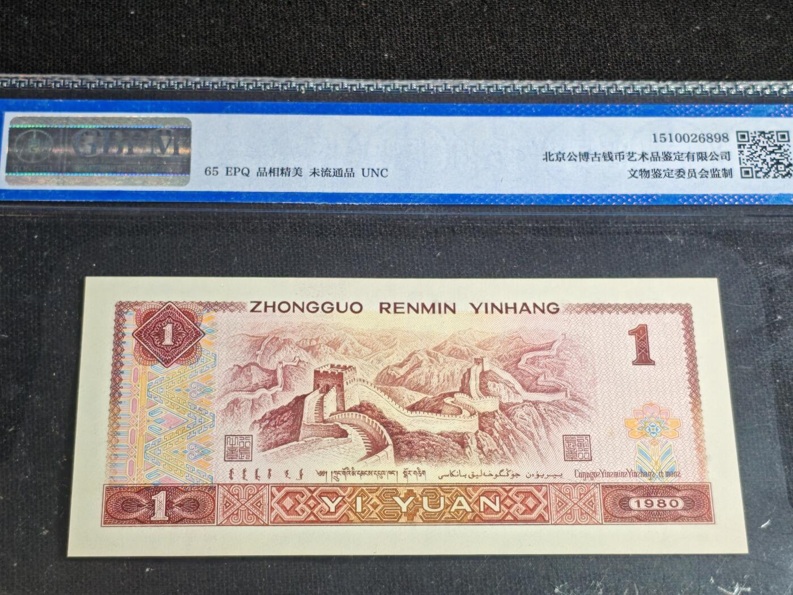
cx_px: 396
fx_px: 1718
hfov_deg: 26.0
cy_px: 298
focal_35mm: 75
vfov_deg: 19.6
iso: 50
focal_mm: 4.94
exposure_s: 1/334
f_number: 1.5
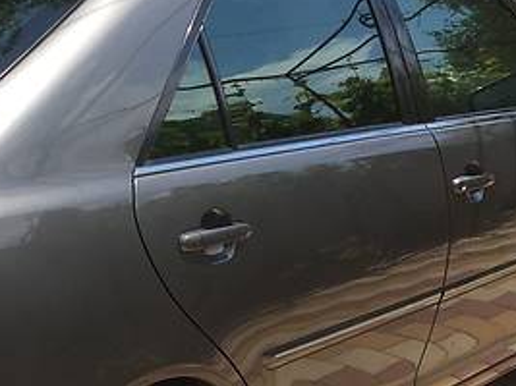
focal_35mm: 87
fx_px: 1296
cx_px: -31
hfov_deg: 21.5
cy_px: 318
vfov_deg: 16.8
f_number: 2.2
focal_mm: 4.2
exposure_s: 1/1582
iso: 32
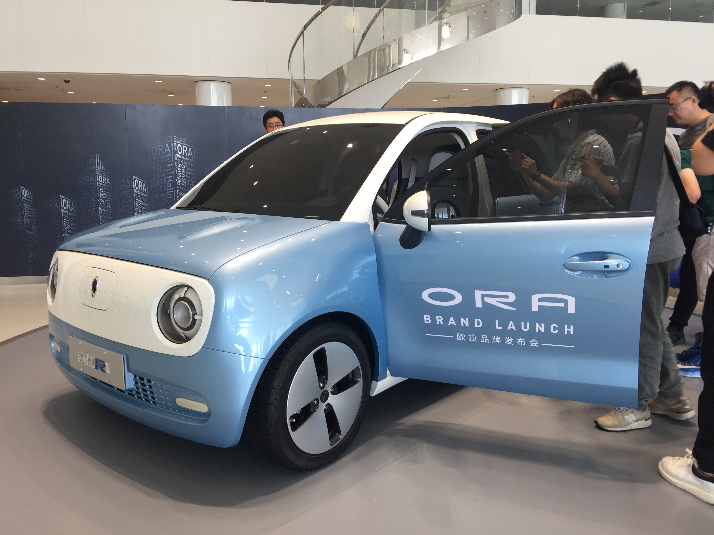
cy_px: 268
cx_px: 357
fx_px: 598
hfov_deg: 61.7
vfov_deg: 48.2
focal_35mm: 29
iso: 32
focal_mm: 4.15
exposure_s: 1/50
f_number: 2.2
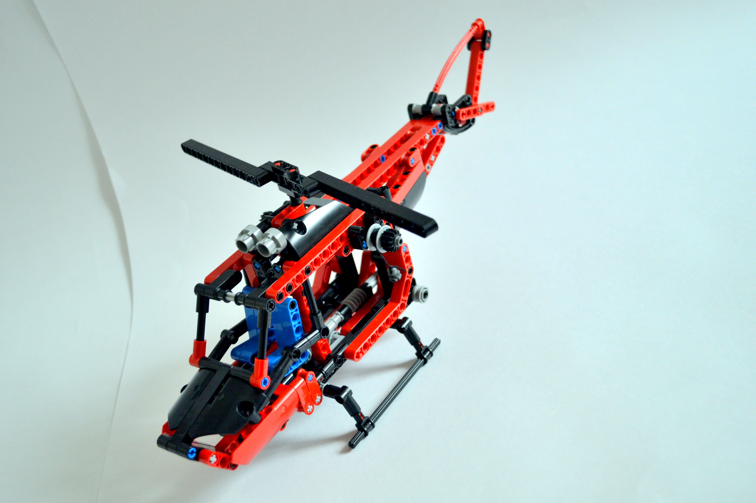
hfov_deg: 49.6
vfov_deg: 34.1
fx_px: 818
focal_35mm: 39
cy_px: 252
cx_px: 378
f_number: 4.2
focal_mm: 26
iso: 800
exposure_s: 1/13
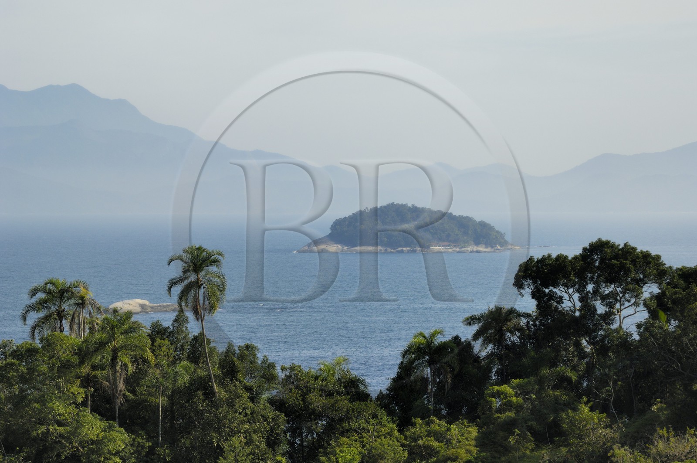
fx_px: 3190
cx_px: 348
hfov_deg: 12.5
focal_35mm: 165
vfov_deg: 8.3
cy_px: 232
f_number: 6.7
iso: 100
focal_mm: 110
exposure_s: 1/320
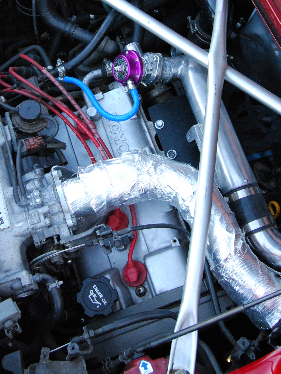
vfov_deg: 36.8
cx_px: 105
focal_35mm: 50
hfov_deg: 29.0
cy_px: 72
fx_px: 541
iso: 1600
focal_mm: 20
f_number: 6.3
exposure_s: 1/160
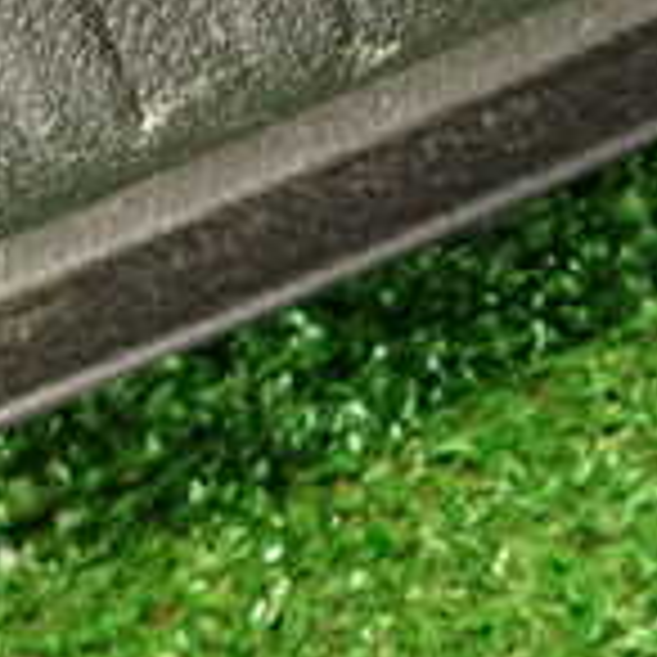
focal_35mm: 91
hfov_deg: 19.0
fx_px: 1954
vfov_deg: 17.4
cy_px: -302
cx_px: 459
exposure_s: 1/30
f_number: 2
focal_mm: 4.5
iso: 320
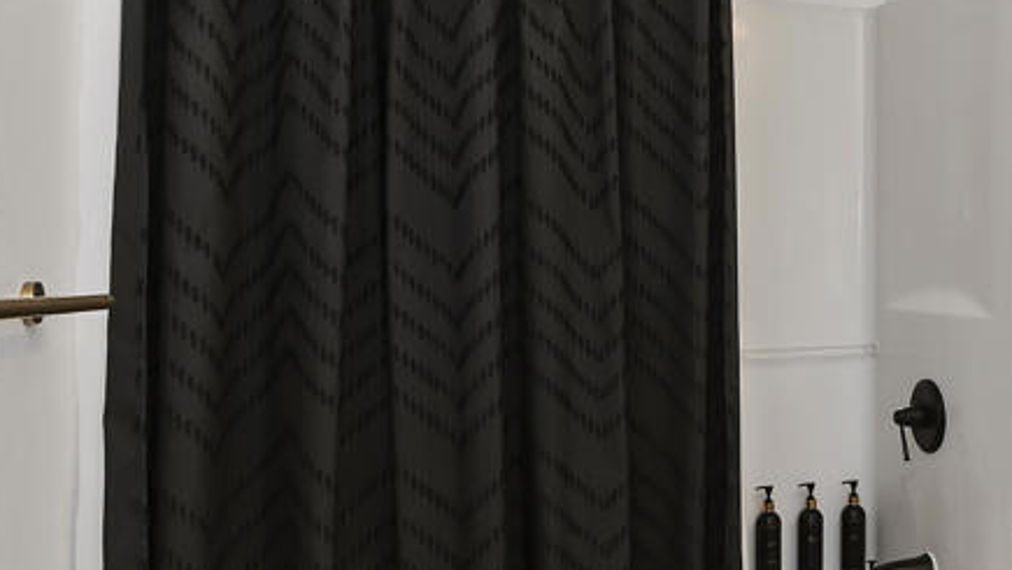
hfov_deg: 49.1
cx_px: 879
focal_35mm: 37
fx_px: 993
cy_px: 259
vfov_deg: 32.0
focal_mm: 10
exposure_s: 1/30
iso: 400
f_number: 8
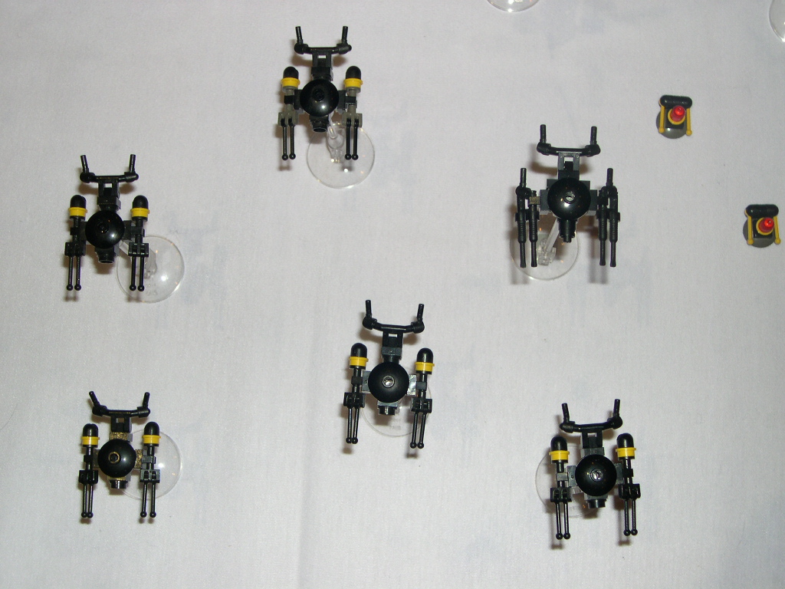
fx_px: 1179
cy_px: 294
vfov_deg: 28.0
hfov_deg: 36.8
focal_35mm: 52
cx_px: 392
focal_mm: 11.1
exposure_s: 1/60
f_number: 3.2
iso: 100
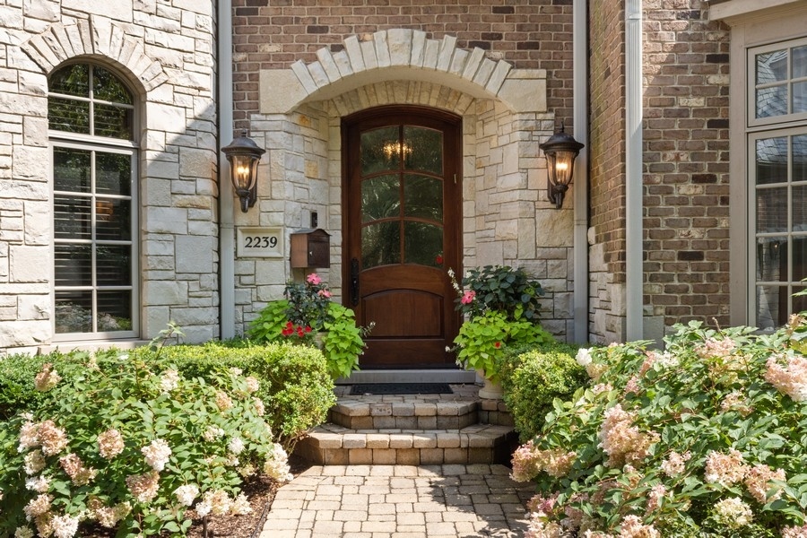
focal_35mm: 36
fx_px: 807
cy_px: 269
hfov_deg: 53.1
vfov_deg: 36.9
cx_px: 404
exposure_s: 1/640
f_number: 9
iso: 200
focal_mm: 24
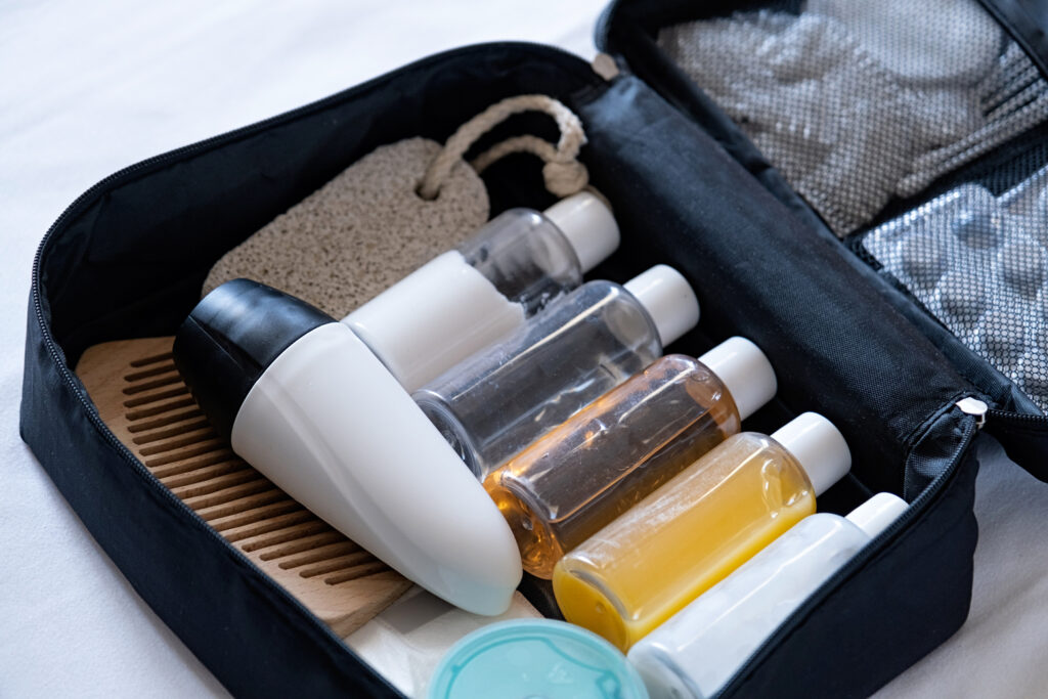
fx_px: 3494
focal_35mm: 120
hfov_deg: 17.1
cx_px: 524
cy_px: 350
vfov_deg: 11.4
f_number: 4
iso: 500
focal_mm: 80
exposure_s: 1/100
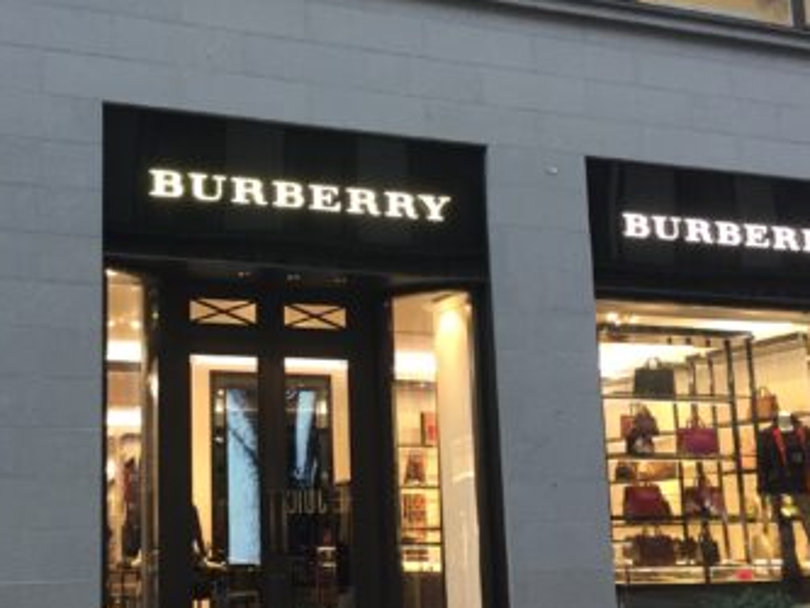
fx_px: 1194
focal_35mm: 51
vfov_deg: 28.6
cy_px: 339
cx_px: 257
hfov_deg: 37.0
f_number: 2.2
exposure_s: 1/33
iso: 64
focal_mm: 4.15
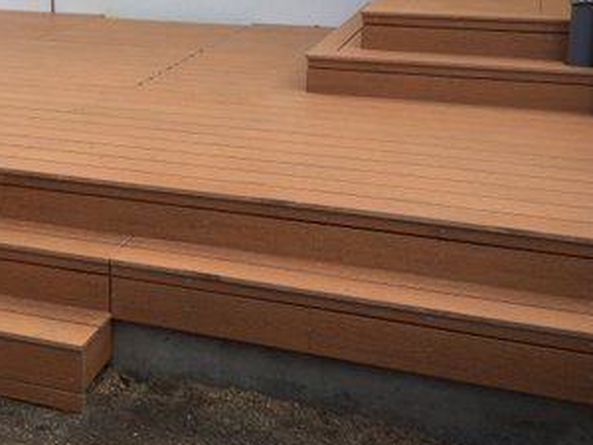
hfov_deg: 33.4
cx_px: 123
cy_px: 62
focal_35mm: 56
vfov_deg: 25.5
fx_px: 959
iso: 32
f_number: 2.2
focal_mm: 4.15
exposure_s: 1/238
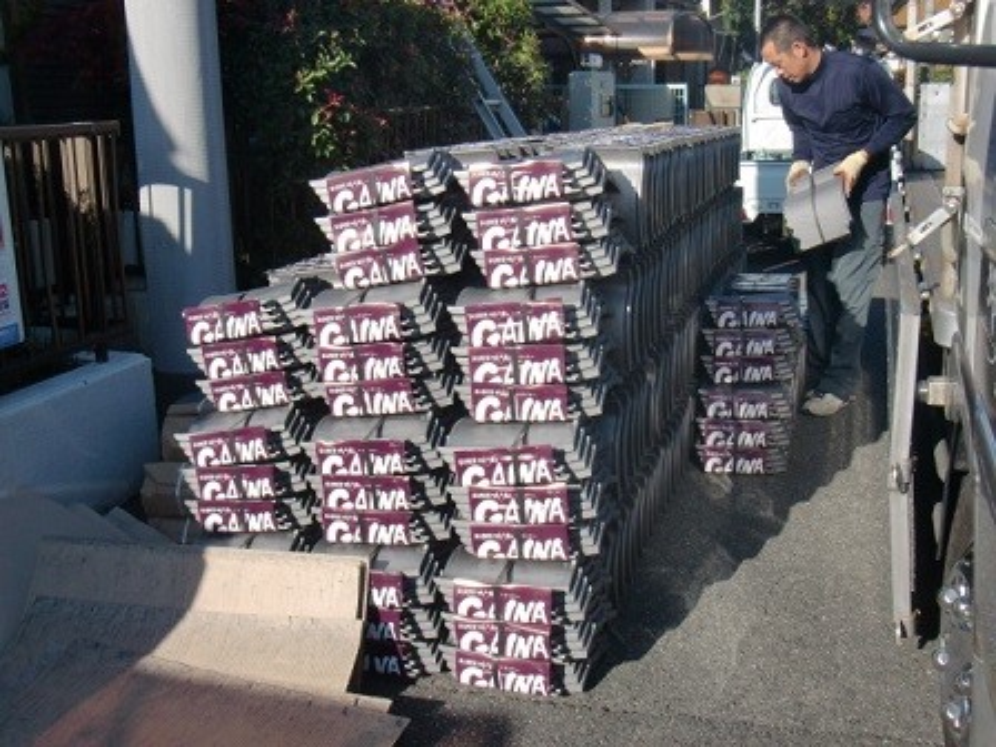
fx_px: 1093
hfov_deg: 49.0
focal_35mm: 38
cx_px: 498
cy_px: 374
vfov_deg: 37.7
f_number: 3.9
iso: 64
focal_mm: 6.66
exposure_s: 1/500
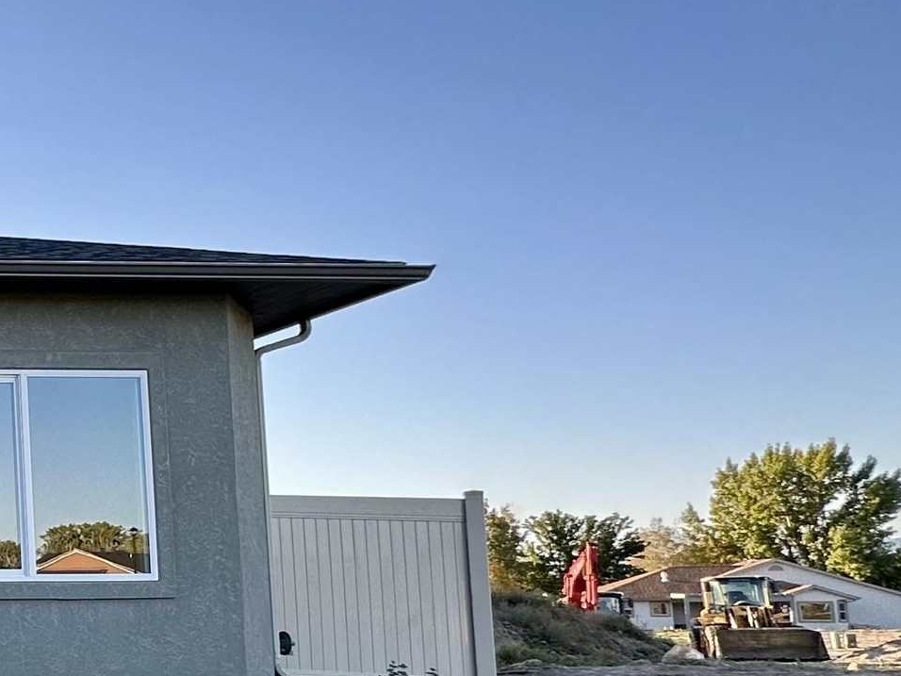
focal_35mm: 45
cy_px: 494
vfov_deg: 31.7
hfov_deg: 28.3
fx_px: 1171
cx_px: -438
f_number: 2.2
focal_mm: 2.22
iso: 40
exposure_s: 1/276
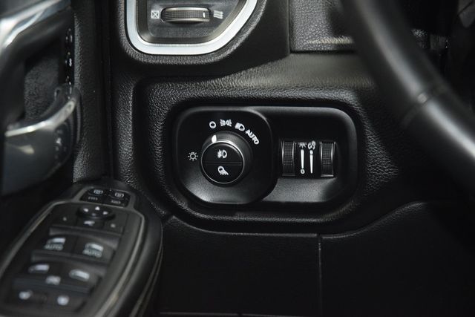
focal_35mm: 105
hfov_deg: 19.5
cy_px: 158
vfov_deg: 13.0
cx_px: 238
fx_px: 1386
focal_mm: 70
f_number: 4.5
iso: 2800
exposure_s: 1/10
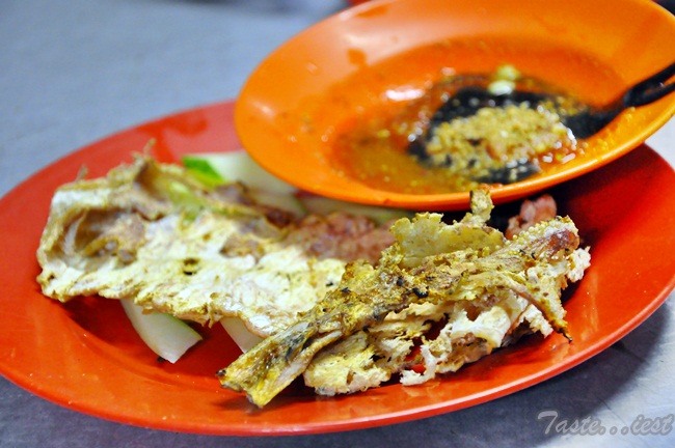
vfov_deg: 15.7
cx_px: 338
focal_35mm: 87
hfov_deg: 23.4
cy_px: 224
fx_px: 1630
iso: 3200
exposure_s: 1/13
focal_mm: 58
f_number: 5
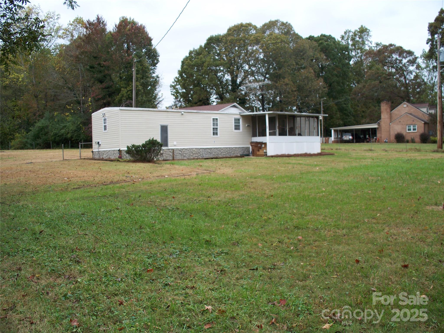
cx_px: 222
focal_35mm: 36
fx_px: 462
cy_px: 166
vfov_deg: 39.7
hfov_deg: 51.4
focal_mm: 7.54
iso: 64
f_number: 2.8
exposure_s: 1/200
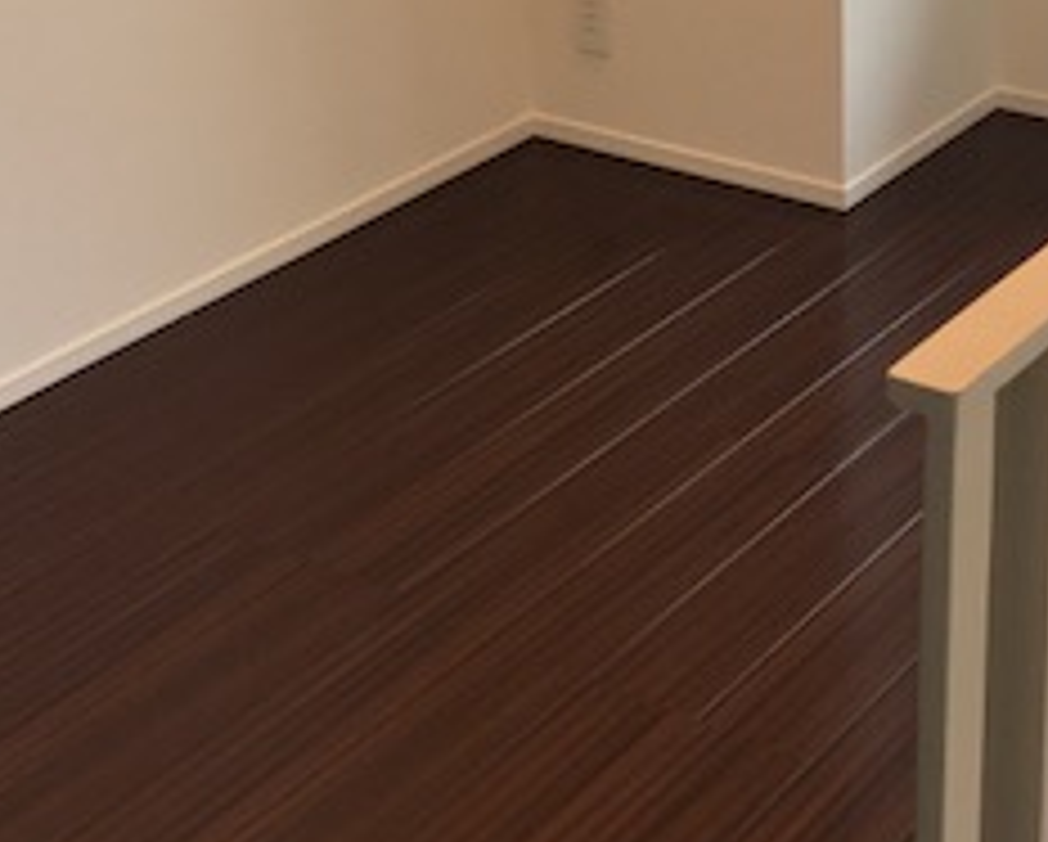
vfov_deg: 20.4
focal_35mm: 75
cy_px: 306
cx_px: 846
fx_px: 2329
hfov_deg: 24.9
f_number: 1.8
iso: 25
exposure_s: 1/50
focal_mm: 3.99
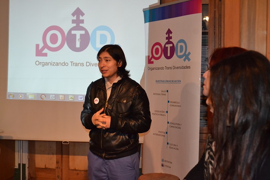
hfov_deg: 41.1
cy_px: 90
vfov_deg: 28.1
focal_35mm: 48
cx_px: 135
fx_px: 360
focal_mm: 32
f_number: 4.8
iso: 3200
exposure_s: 1/60
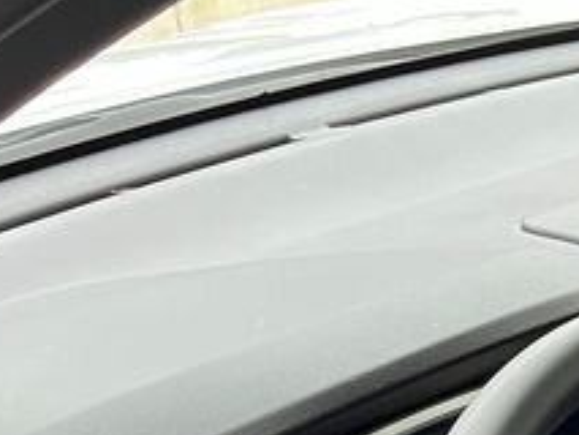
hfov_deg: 13.8
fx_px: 2092
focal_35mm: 125
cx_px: 1090
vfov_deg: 10.6
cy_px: 954
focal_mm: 5.1
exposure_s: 1/60
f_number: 1.6
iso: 160
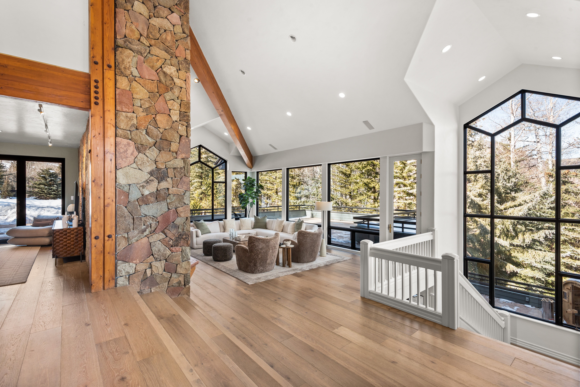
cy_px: 194
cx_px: 290
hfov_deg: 93.3
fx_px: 274
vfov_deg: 70.5
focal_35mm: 17
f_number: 10
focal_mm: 17
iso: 400
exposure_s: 1/4
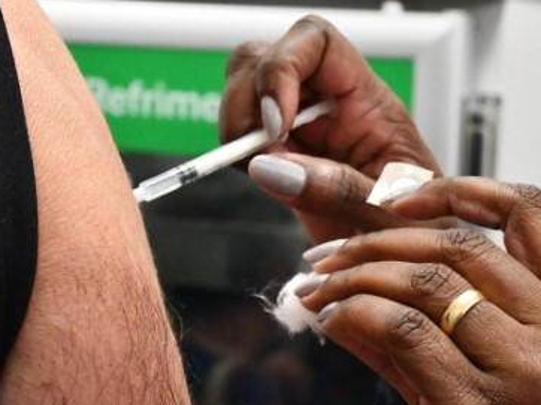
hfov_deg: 17.2
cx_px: 362
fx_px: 1780
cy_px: 183
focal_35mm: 114
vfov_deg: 13.0
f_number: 10
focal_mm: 45
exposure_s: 1/400
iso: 16000
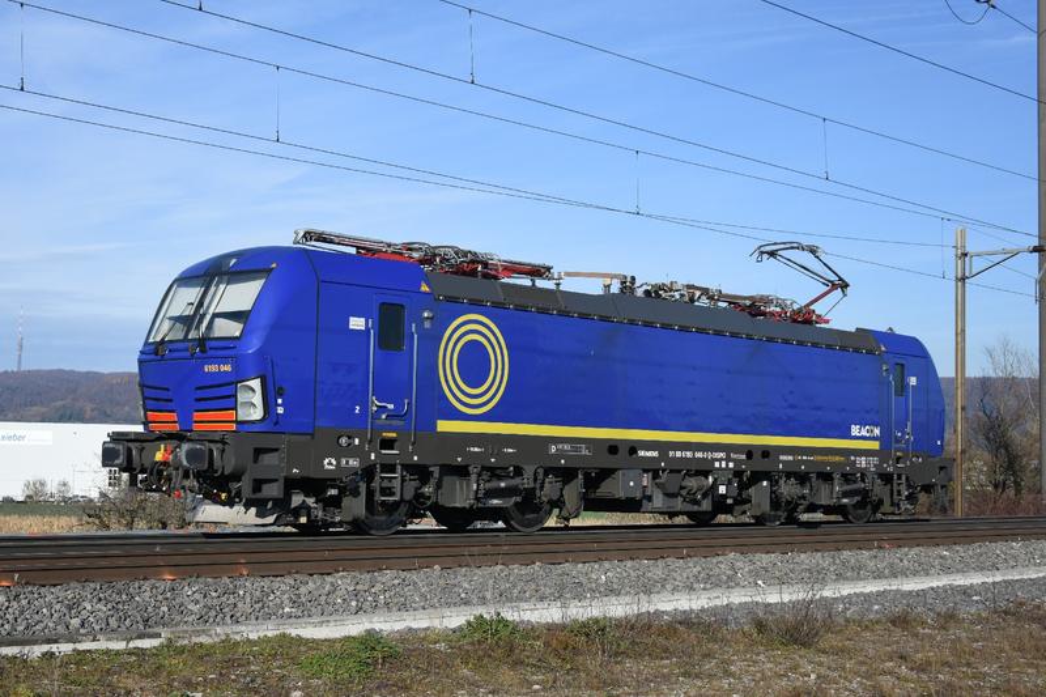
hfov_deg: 38.9
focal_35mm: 51
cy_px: 348
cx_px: 523
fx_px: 1481
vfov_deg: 26.5
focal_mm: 34
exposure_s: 1/1250
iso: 200
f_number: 5.6
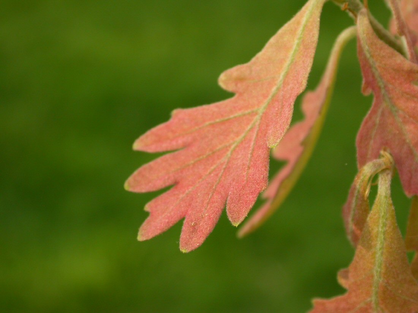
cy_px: 156
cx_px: 209
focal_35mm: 95
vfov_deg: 15.6
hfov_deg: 20.7
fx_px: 1147
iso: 100
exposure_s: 1/84.6
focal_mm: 19.7
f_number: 3.8
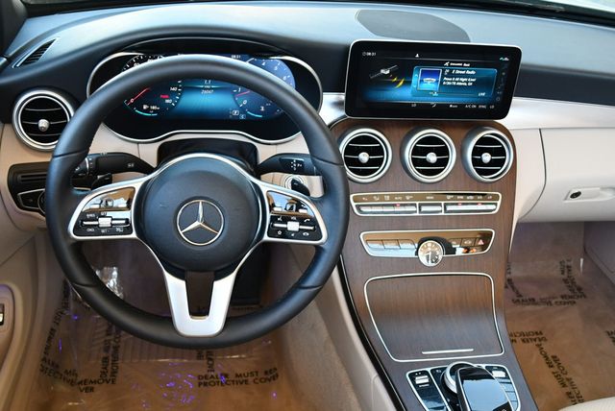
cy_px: 206
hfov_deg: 53.1
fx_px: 616
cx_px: 308
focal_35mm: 36
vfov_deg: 36.9
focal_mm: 18
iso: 800
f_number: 3.5
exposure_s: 1/250
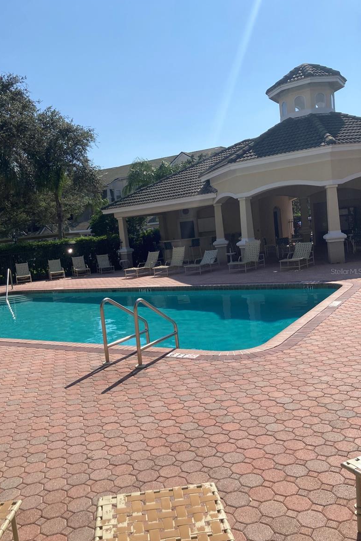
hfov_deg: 43.5
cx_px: 155
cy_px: 271
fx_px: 451
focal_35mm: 30
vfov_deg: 61.9
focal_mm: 3.99
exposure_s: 1/3690
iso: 25
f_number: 1.8
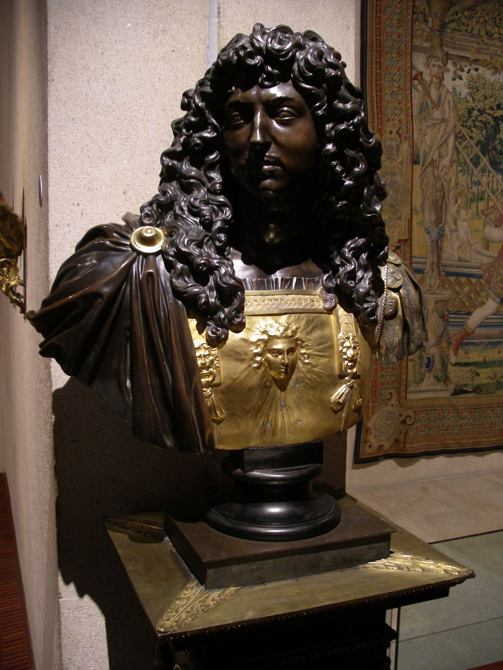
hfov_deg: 38.7
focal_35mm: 37
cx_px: 252
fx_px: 716
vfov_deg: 50.1
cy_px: 335
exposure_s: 1/5
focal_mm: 7.8
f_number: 2.8
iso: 200
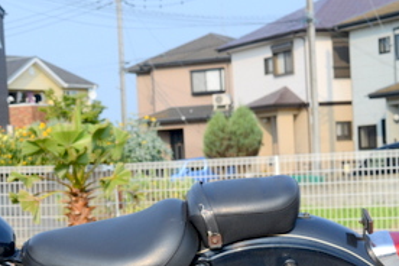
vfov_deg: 11.7
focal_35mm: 116
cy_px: 236
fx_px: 1286
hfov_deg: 17.1
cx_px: -38
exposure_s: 1/250
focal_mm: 50
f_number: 8
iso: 100
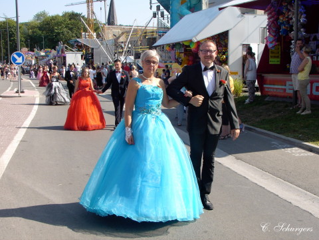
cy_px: 120
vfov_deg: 28.0
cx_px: 160
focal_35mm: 52
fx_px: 479
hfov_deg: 36.8
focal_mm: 8
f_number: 4.5
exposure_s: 1/240
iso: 70
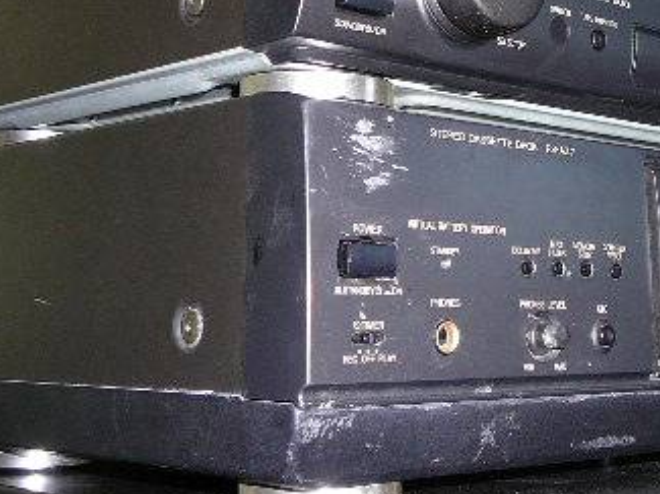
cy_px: 116
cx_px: 603
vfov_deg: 21.1
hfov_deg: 27.1
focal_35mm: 69
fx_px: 1314
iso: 80
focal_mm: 5.2
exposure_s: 1/30
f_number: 2.8
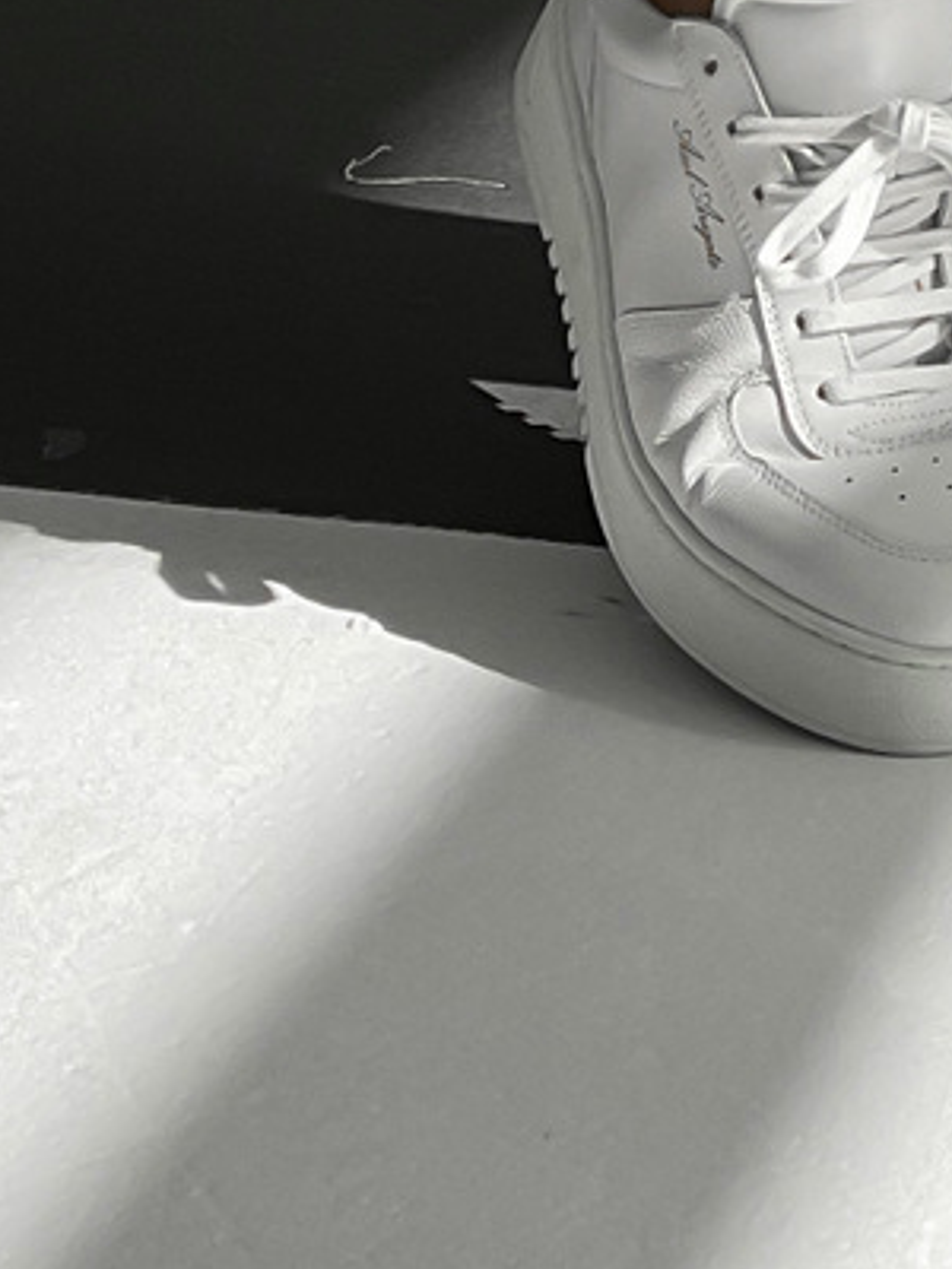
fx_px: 4254
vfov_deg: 14.4
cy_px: -1190
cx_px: 1837
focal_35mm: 116
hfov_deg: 11.6
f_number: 1.8
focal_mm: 3
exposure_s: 1/950
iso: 16
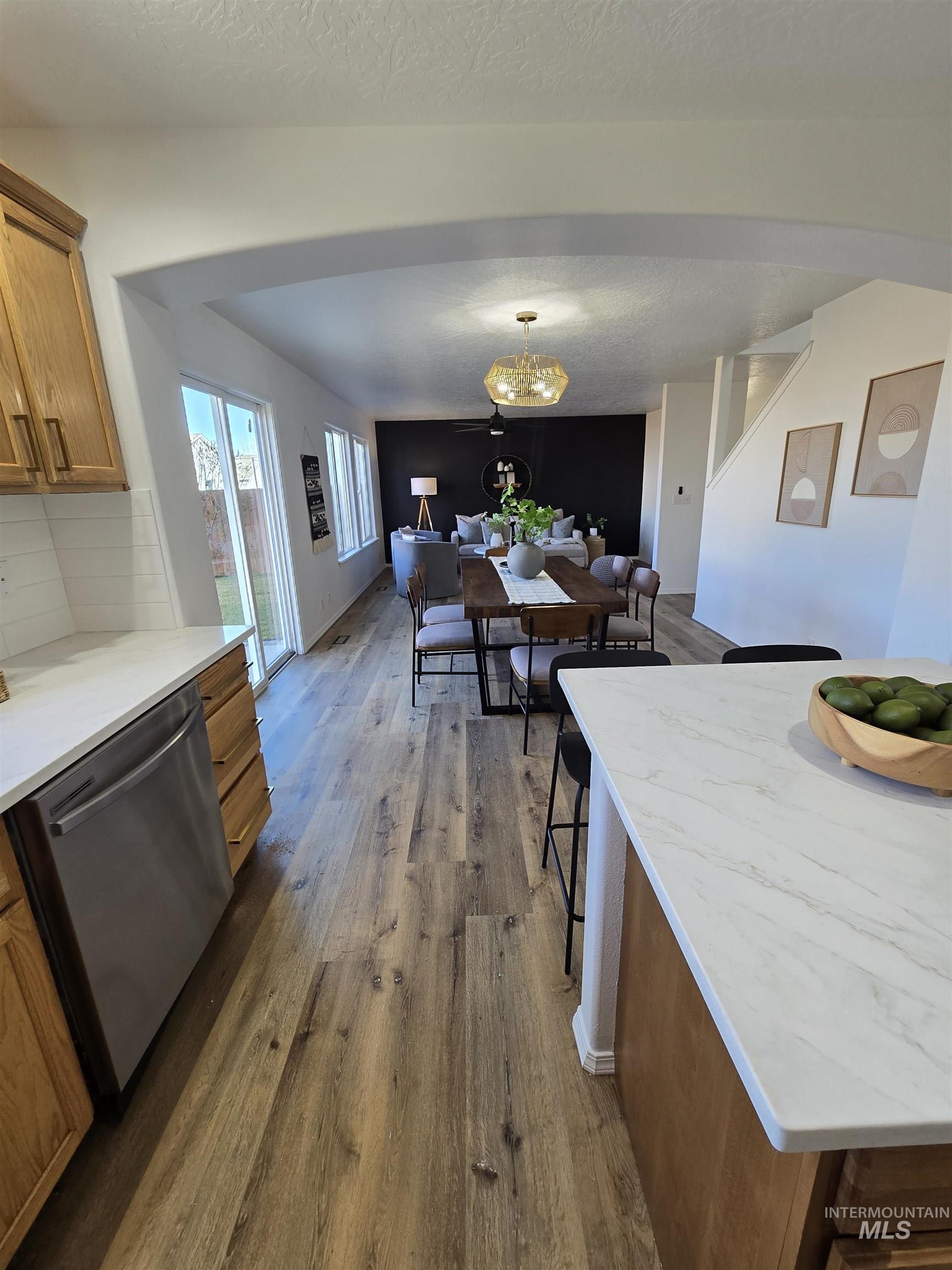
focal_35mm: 13
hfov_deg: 89.9
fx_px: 477
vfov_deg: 106.2
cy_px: 635
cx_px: 476
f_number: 2.2
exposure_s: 1/60
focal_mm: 2.2
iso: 64
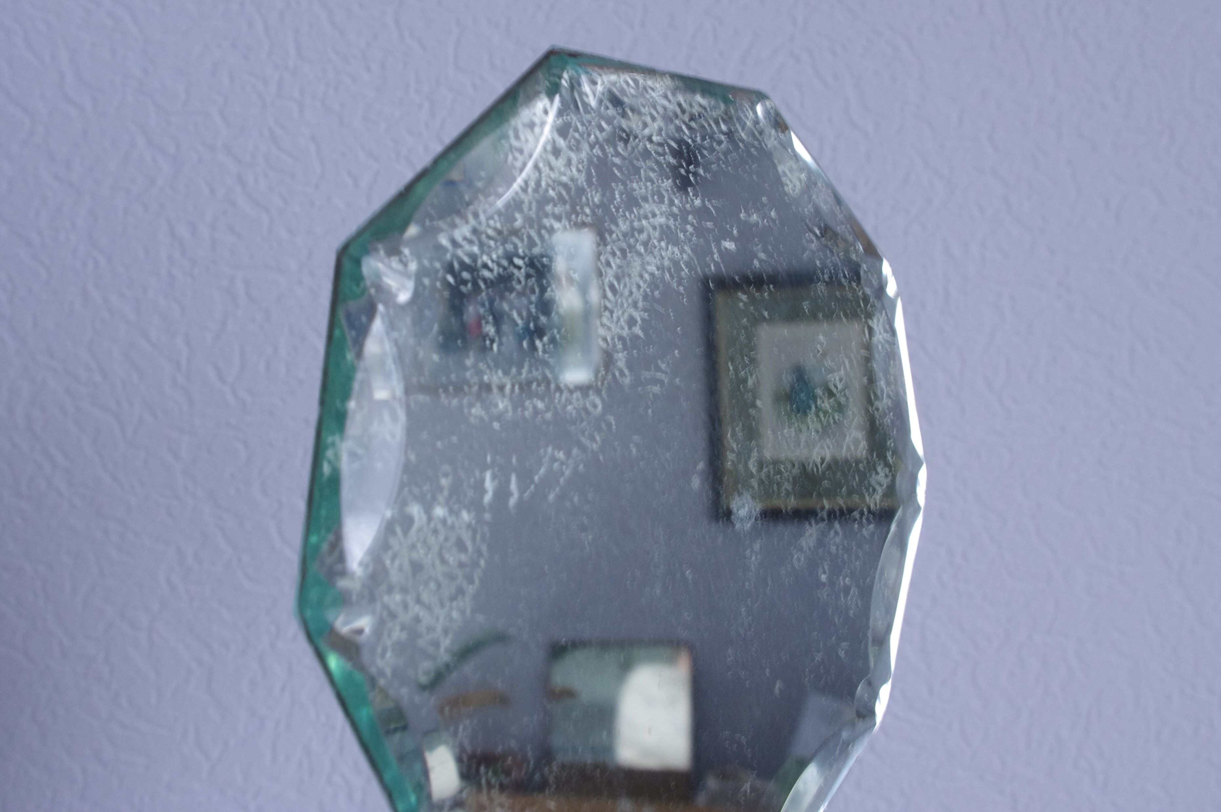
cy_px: 406
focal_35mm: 34
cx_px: 610
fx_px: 1152
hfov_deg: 55.8
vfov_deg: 38.8
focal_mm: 23.13
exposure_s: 1/8
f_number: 8
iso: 800
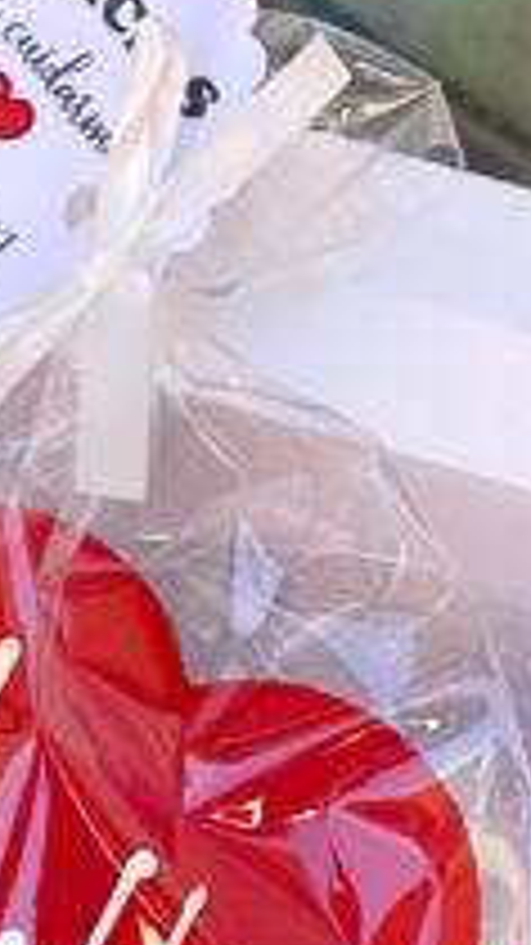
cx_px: -299
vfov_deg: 14.3
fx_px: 3758
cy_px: 724
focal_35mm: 150
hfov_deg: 7.9
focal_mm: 6
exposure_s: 1/122
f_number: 2
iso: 20
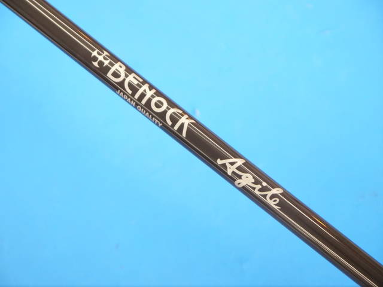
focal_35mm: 84
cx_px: 192
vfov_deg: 17.6
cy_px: 144
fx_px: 929
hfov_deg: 23.3
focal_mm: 42
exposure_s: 1/80
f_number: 5.6
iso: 800
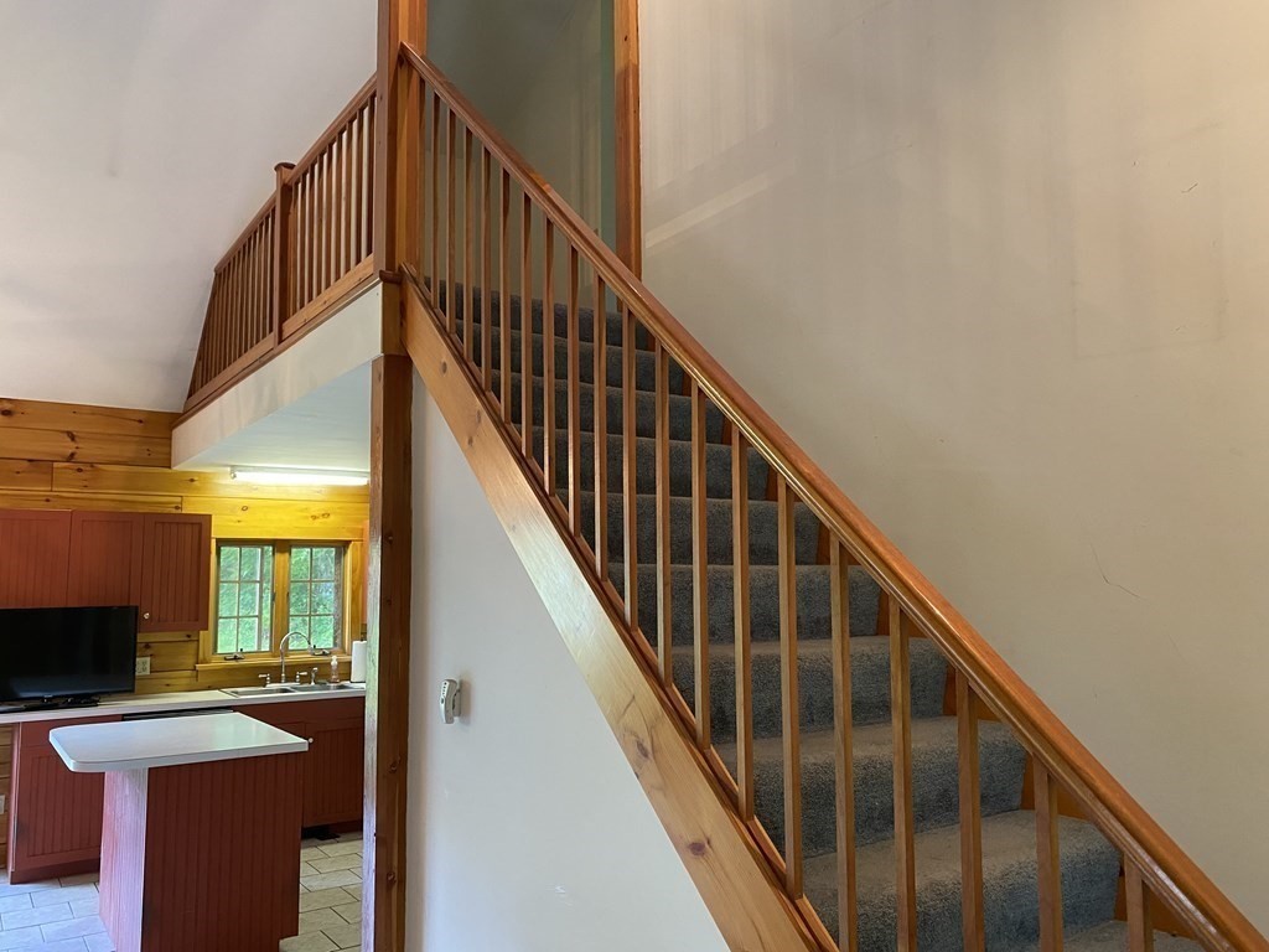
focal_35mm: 26
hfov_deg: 67.3
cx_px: 634
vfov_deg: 53.1
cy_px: 476
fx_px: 953
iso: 250
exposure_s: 1/60
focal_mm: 4.25
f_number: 1.8
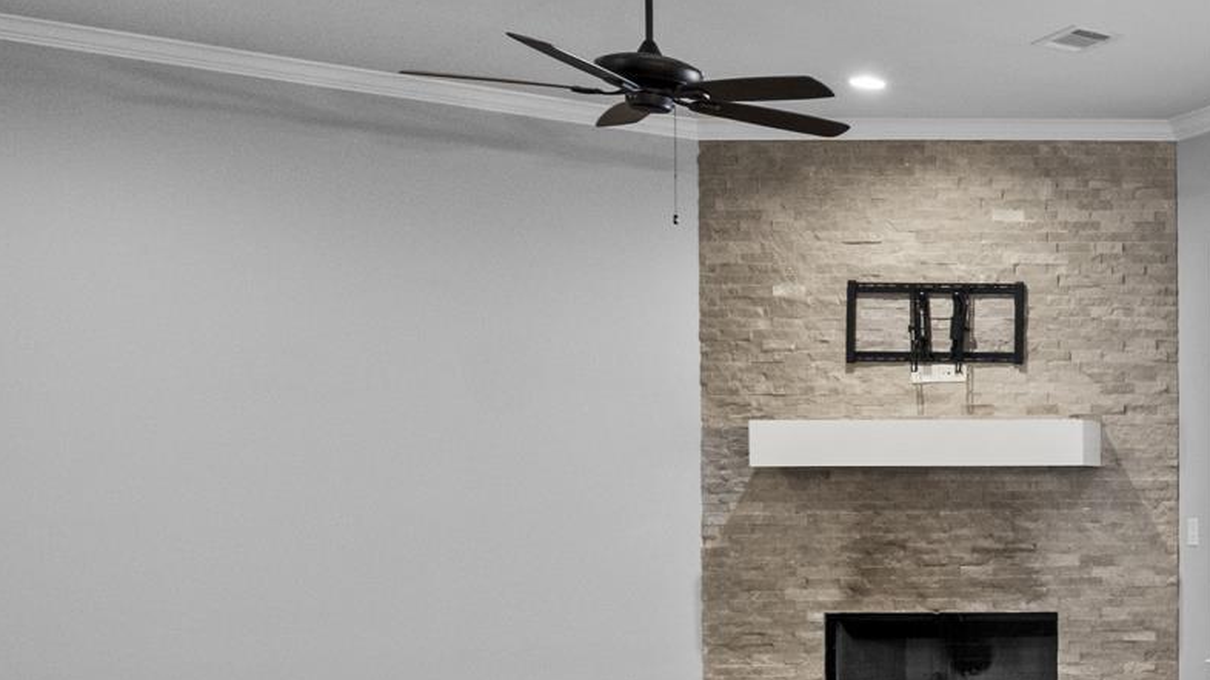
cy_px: 541
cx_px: 1712
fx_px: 1604
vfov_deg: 23.6
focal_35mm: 50
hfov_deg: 29.5
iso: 800
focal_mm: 10
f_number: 8
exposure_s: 1/2
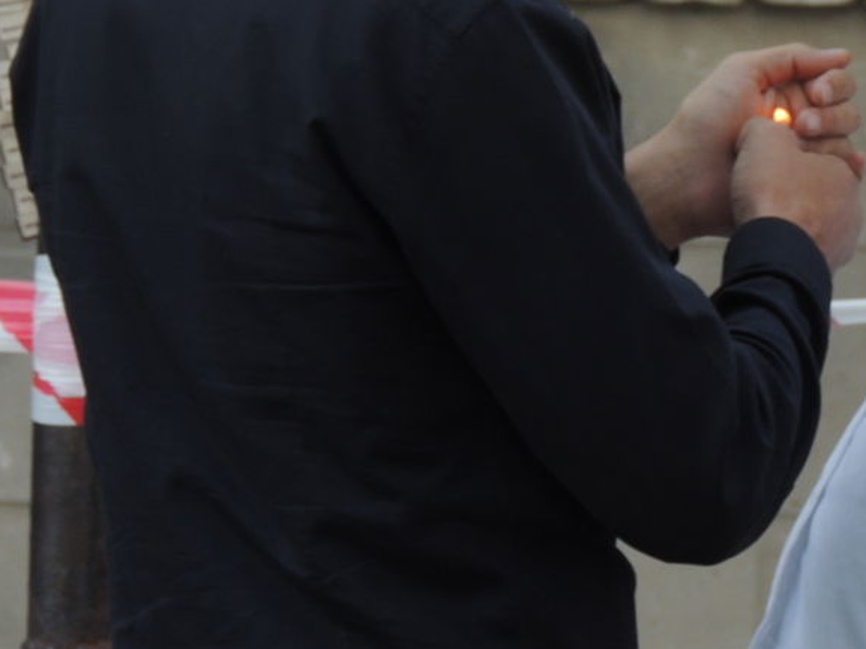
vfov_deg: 2.4
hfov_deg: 3.3
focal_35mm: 607
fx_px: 15176
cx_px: 851
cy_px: -92
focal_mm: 44.5
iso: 160
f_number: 4.7
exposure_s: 1/200
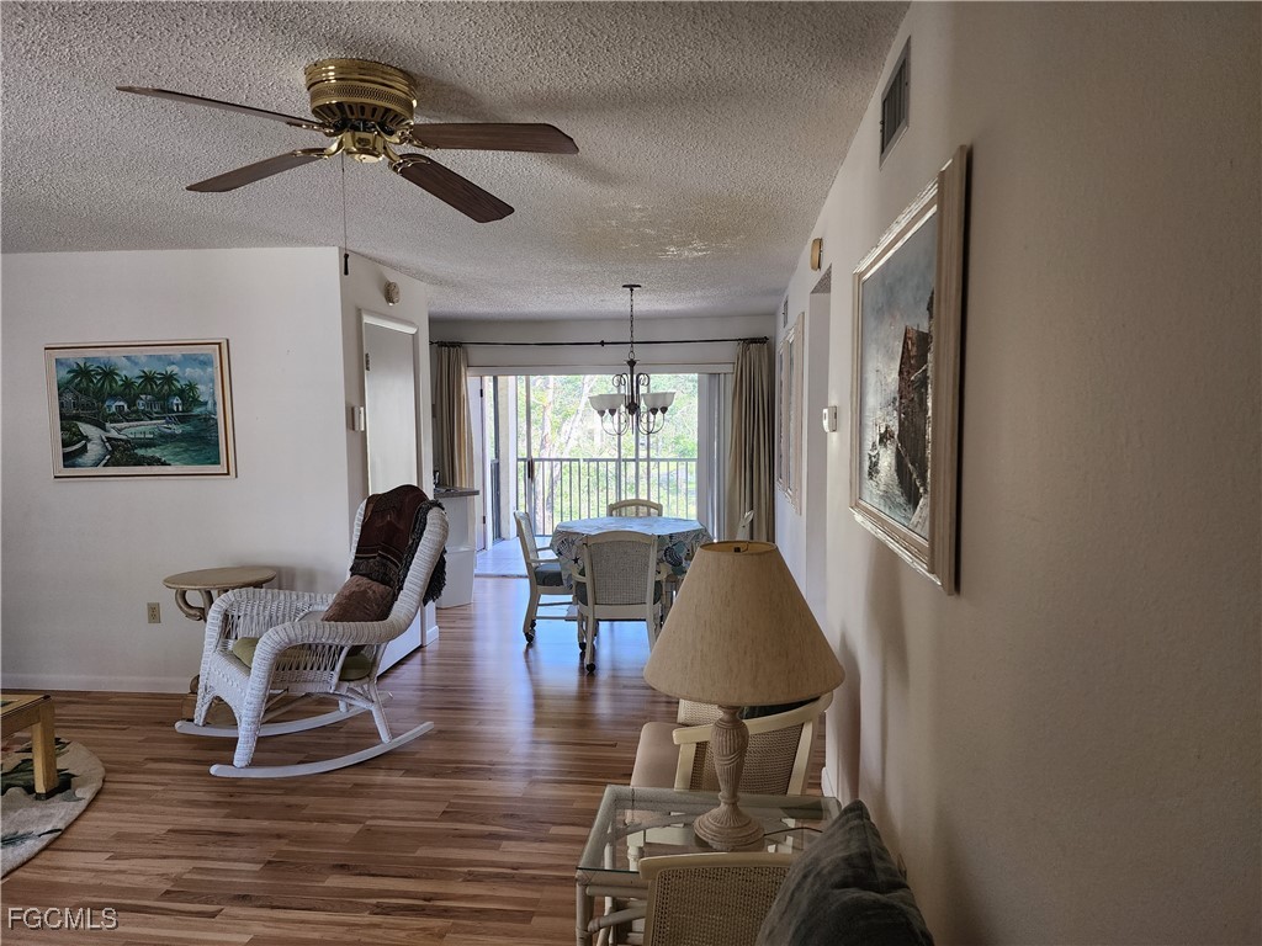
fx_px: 839
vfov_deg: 58.9
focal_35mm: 23
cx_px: 631
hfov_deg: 73.9
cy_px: 473
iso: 160
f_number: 1.8
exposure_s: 1/120
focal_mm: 6.4
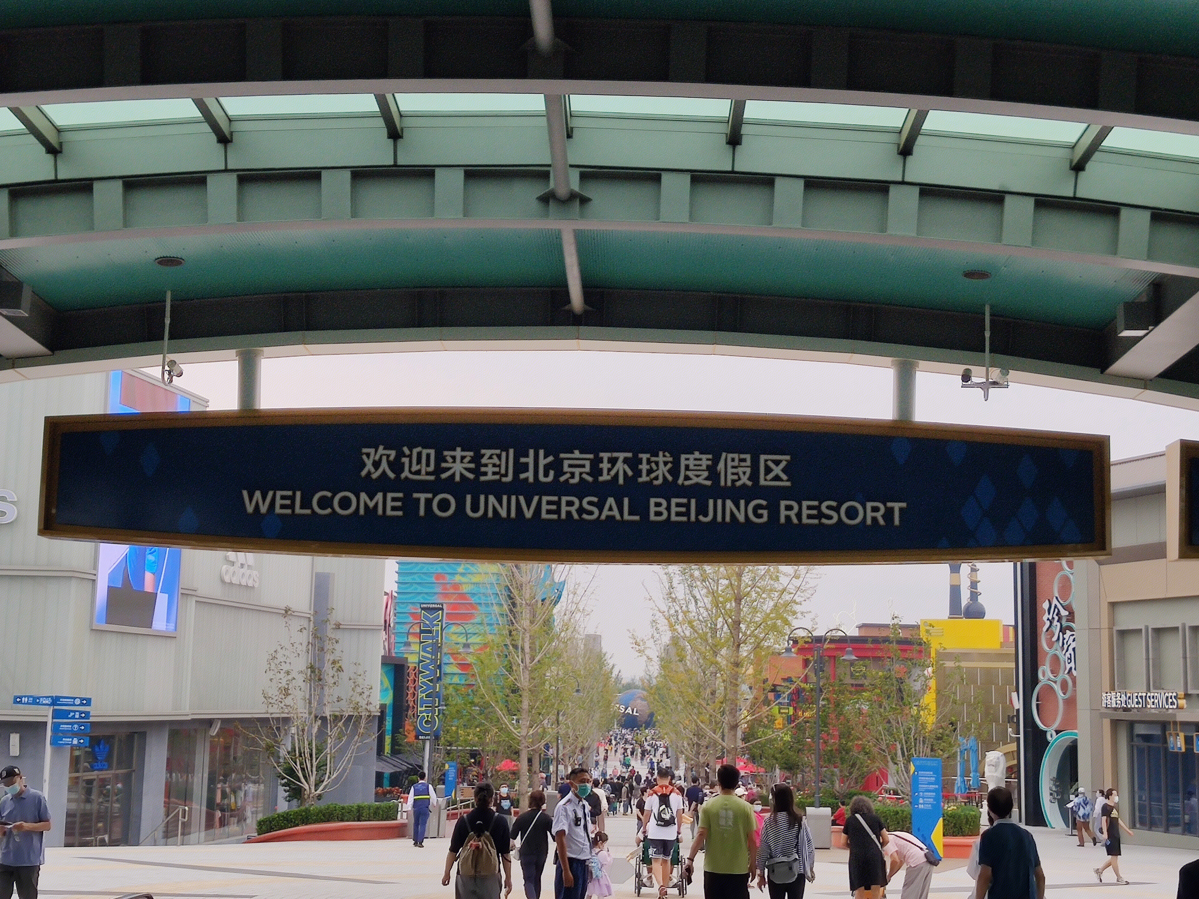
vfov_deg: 29.7
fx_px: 1697
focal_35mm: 49
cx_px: 600
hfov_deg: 38.9
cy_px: 450
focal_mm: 4.75
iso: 112
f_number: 1.75
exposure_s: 1/895
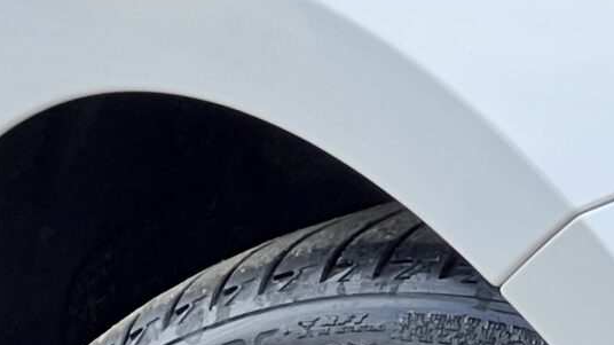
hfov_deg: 5.4
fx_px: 6526
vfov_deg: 3.0
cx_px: 399
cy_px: 834
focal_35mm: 401
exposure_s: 1/107
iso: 32
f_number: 2.8
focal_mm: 9
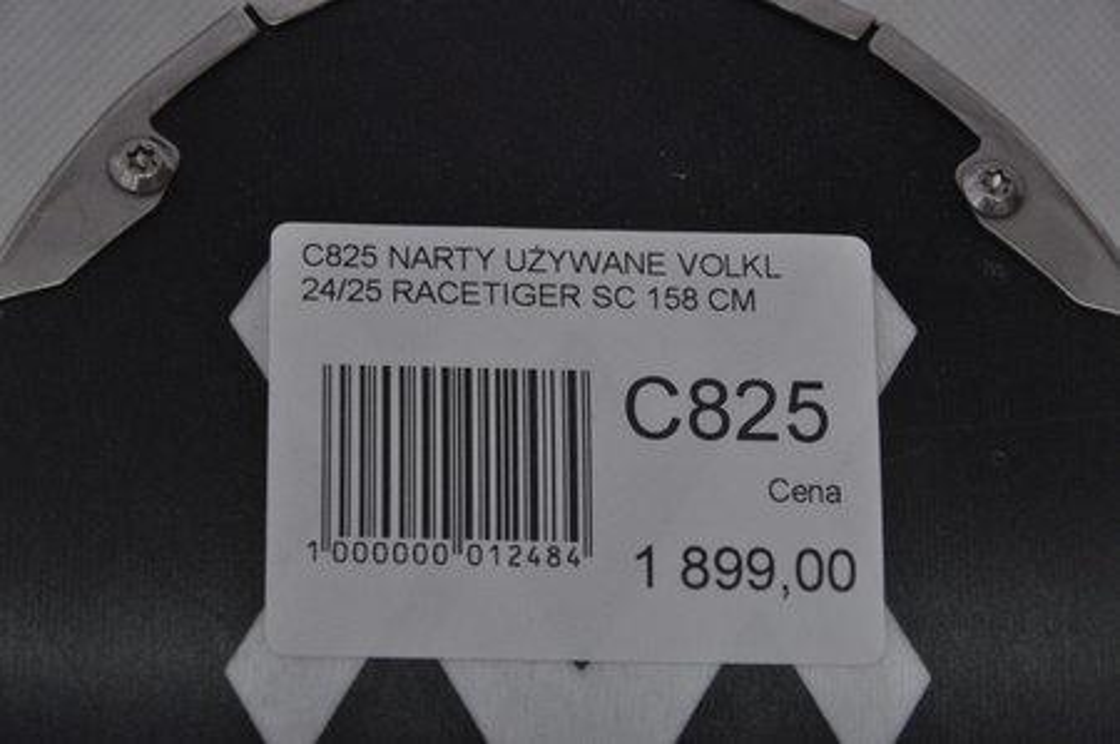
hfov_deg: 13.1
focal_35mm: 158
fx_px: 4895
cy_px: 372
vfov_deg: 8.7
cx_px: 560
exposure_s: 1/125
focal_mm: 105
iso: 3200
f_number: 9.5
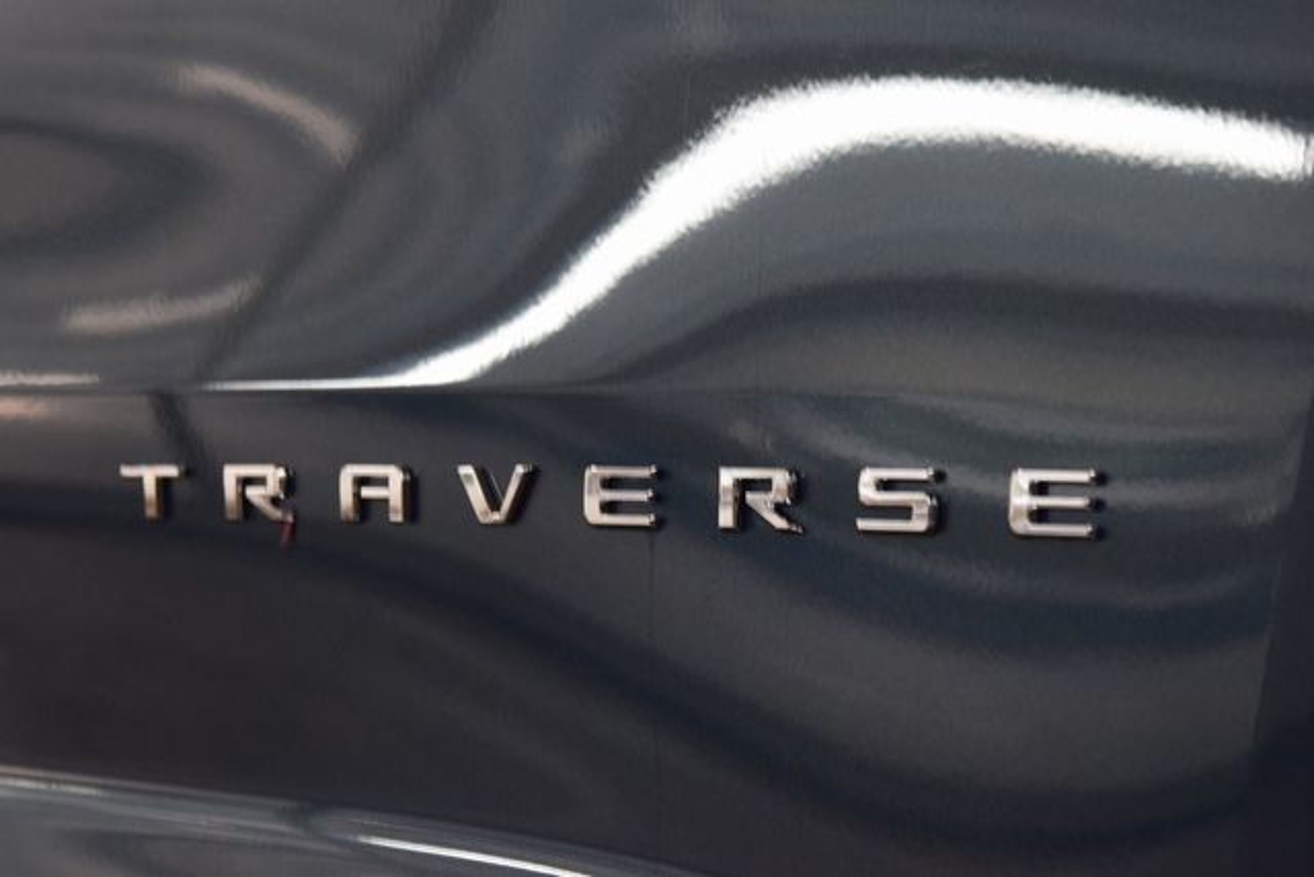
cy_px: 438
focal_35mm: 105
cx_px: 657
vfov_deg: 13.0
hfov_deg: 19.5
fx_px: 3833
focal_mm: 70
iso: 800
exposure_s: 1/30
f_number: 7.1
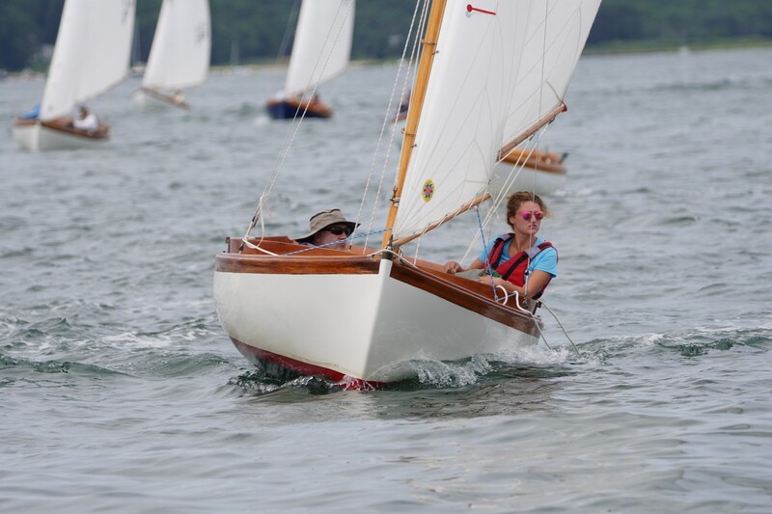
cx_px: 386
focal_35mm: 400
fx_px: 8586
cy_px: 257
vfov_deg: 3.4
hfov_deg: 5.1
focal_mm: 267
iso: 250
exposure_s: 1/1250
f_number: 5.6
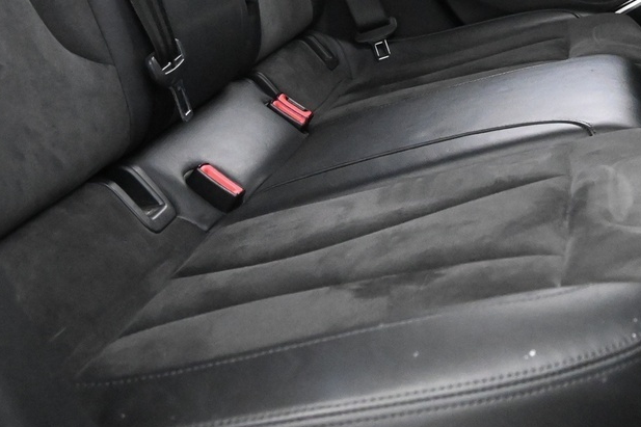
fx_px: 1121
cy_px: -21
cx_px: 532
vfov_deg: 20.7
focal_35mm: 63
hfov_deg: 30.9
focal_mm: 16
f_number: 3.5
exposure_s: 1/25
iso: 6400
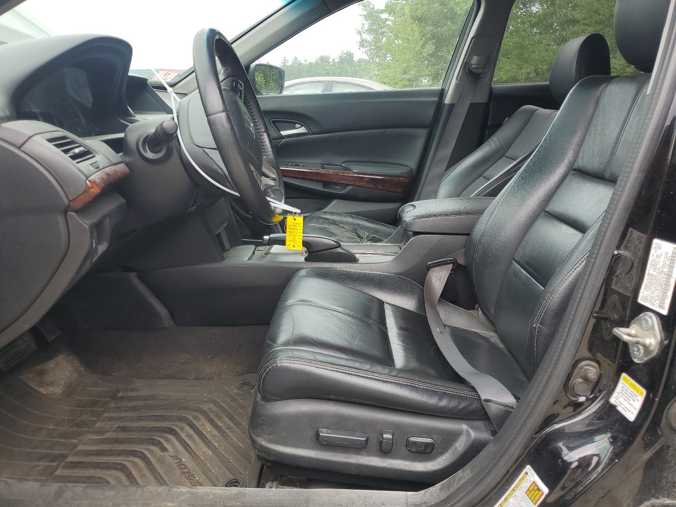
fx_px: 508
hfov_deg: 67.3
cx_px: 338
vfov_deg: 53.1
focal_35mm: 26
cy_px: 254
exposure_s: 1/455
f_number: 1.5
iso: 50
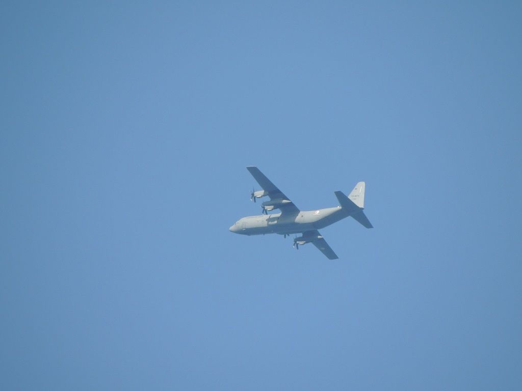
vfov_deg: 1.5
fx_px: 15080
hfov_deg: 2.0
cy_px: 196
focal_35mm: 1000
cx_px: 261
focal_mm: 180
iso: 160
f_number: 5.9
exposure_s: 1/500
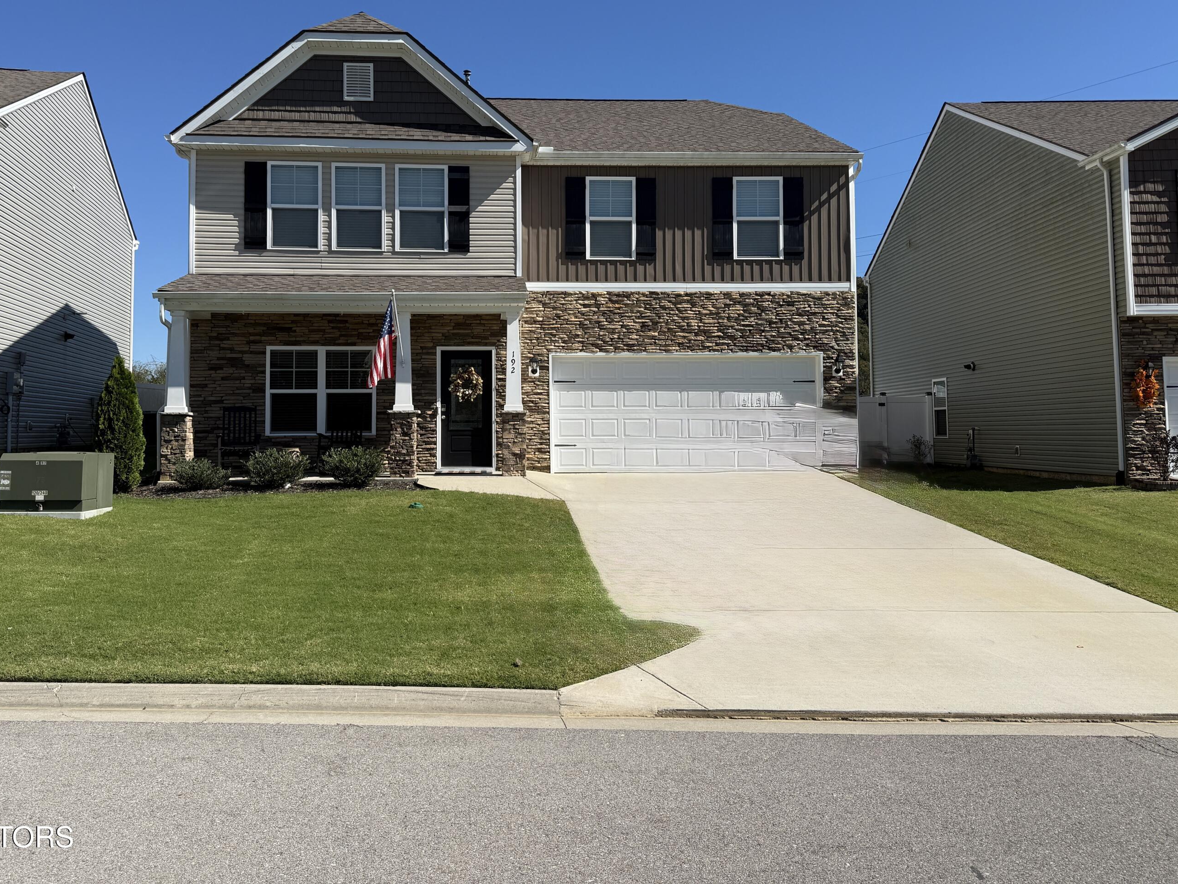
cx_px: 543
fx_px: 953
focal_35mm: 28
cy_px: 369
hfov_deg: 63.4
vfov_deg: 49.5
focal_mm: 6.76
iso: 80
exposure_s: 1/4975
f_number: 1.78
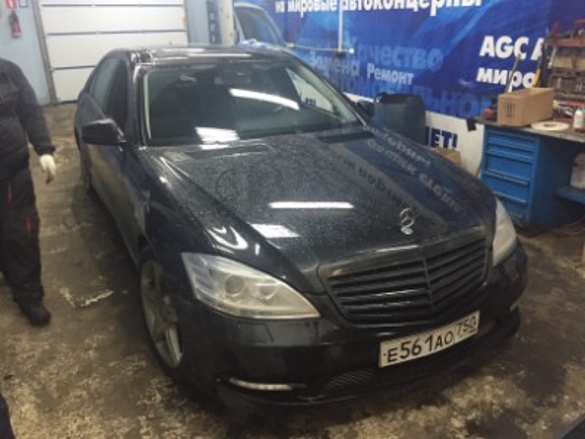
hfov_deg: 61.7
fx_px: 490
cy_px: 220
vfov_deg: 48.2
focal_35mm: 29
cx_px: 292
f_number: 2.2
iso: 250
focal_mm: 4.15
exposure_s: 1/33
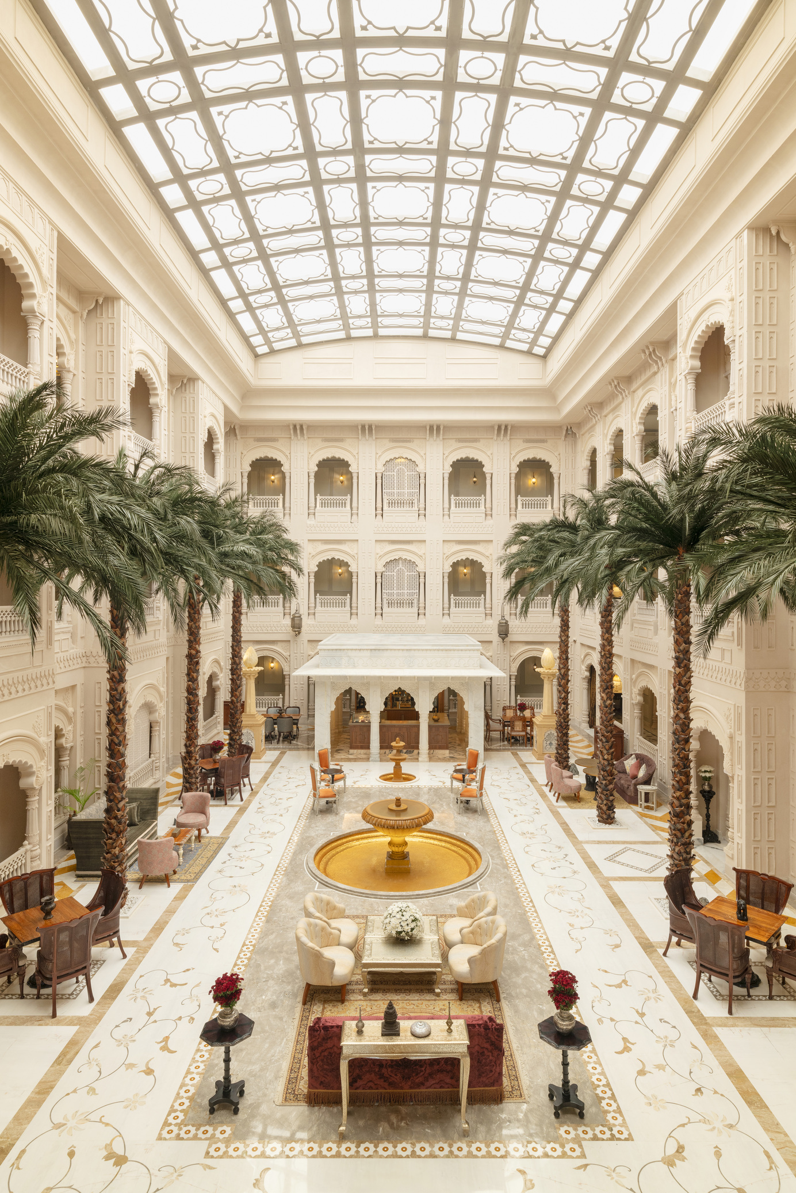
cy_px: 596
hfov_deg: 62.0
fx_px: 663
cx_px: 398
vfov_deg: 84.0
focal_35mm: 20
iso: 200
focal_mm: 20
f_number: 11
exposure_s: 1/3.33
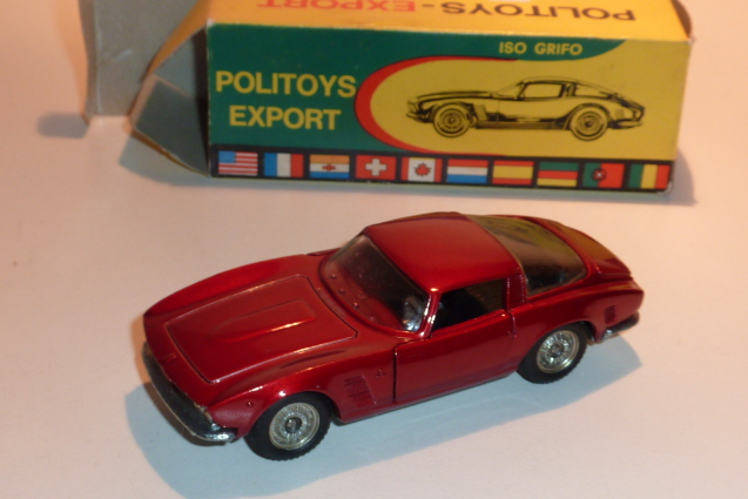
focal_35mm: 70
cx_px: 373
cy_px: 230
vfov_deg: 19.5
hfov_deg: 28.8
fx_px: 1455
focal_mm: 6.1
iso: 100
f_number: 4
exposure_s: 1/30
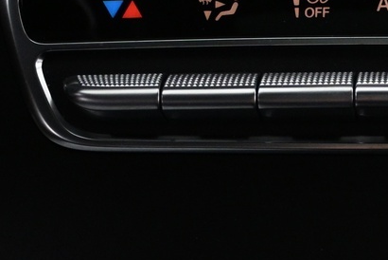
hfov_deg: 12.3
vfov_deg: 8.7
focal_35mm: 157
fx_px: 1693
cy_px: 314
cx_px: 615
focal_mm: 26.5
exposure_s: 1/30
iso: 1600
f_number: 4.5
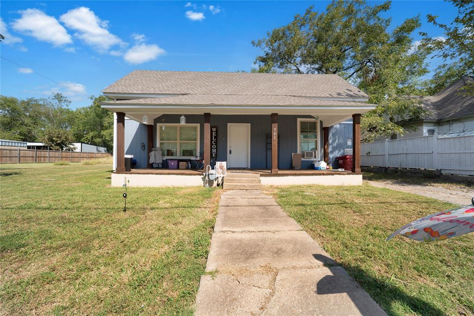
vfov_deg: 85.4
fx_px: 171
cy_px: 158
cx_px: 237
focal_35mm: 13
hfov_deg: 108.3
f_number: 11
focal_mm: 13
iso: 125
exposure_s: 1/80
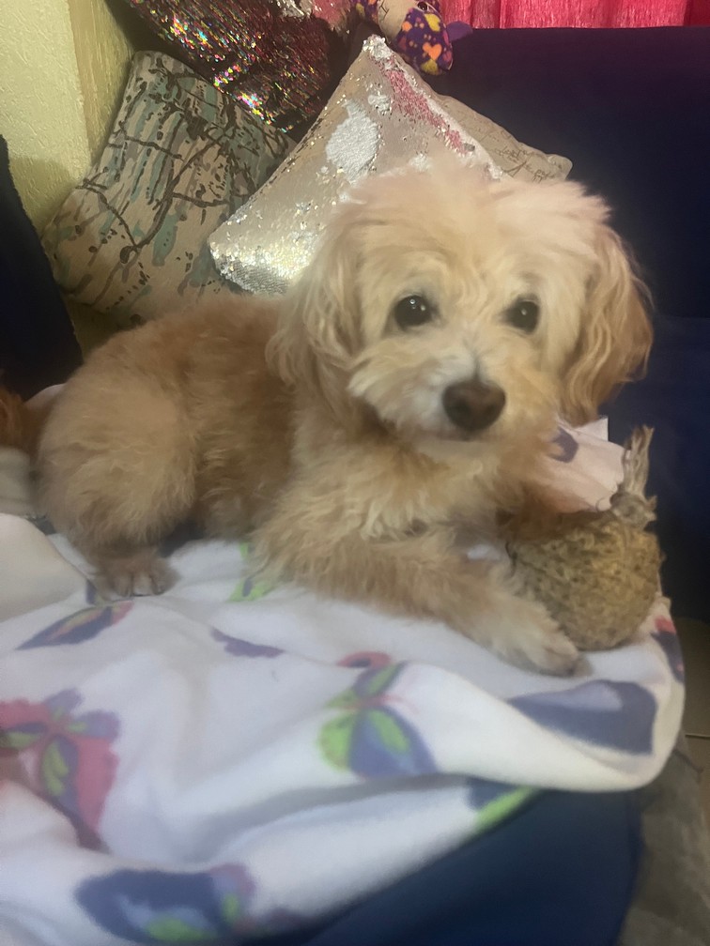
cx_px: 355
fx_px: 711
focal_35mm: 26
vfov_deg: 67.3
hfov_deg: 53.1
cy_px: 473
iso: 640
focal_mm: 5.7
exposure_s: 1/40
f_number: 1.5
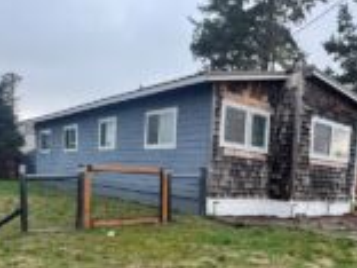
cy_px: 229
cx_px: 249
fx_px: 371
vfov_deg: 37.6
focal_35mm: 36
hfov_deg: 50.1
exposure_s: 1/136
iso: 40
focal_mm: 2.22
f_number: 2.2
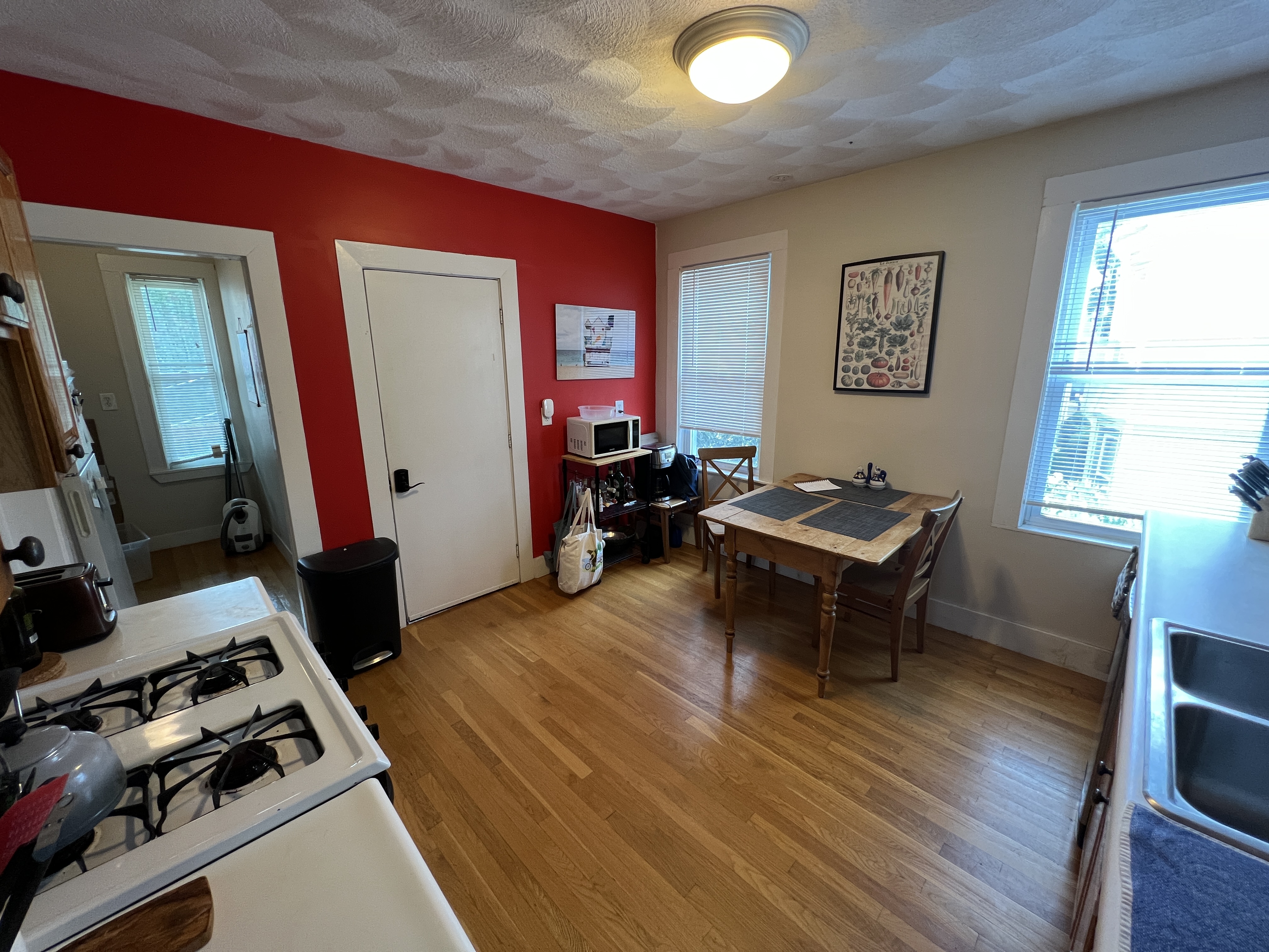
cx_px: 634
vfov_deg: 89.9
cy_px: 476
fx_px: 477
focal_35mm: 13
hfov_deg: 106.2
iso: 160
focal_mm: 1.57
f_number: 1.8
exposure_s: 1/60
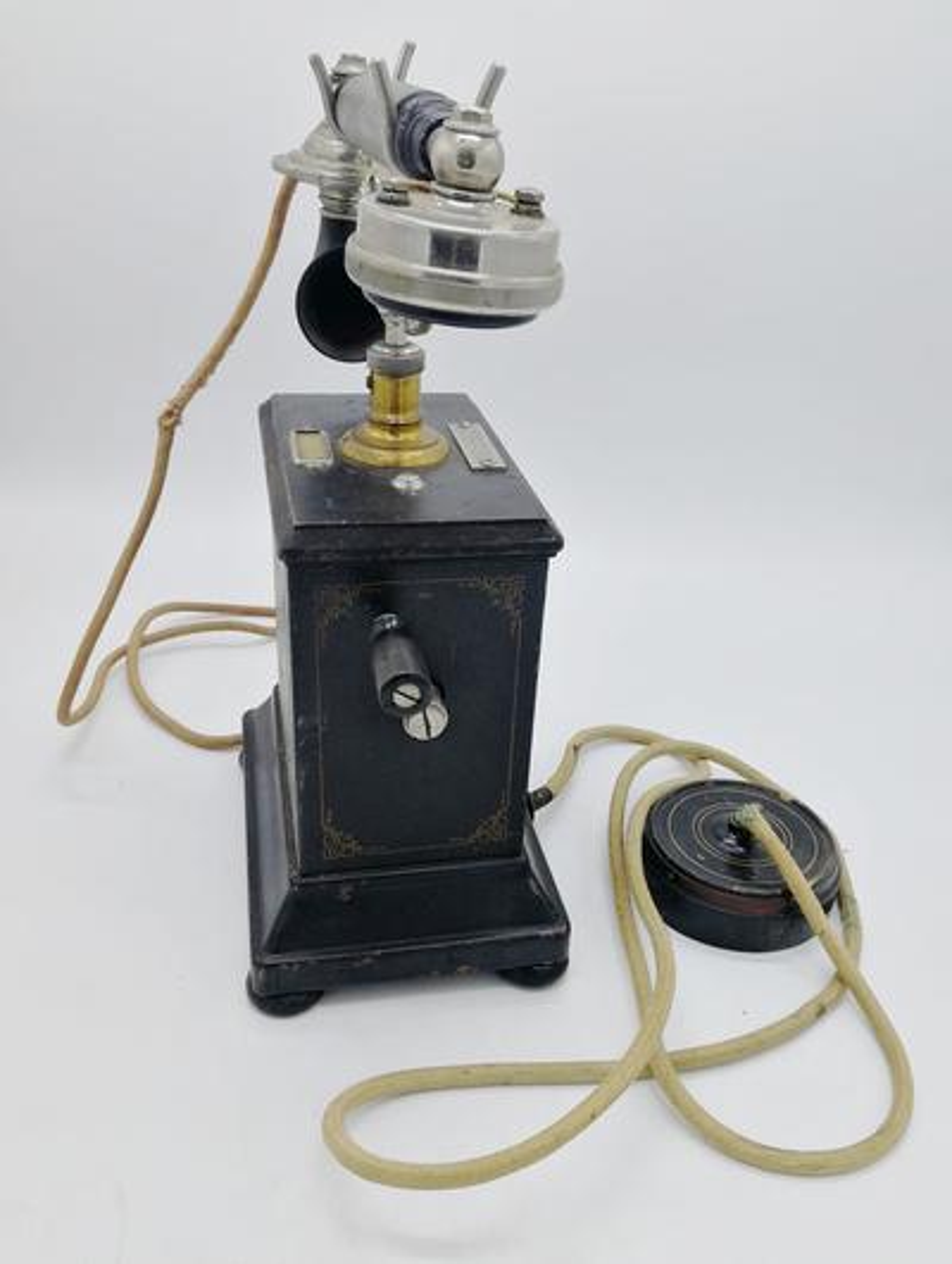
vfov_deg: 65.2
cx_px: 476
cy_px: 632
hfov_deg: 51.5
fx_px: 987
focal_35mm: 27
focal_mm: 3.95
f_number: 2.2
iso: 50
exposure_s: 1/154
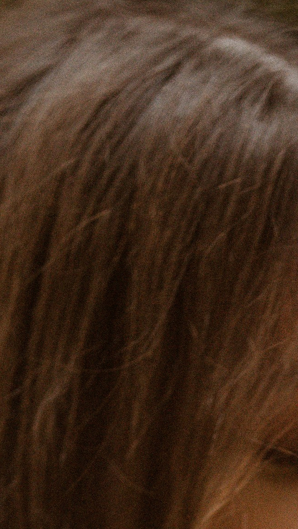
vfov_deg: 4.3
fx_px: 7078
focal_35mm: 504
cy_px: 857
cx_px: 355
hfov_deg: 2.4
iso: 1250
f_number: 1.8
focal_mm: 135
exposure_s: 1/400
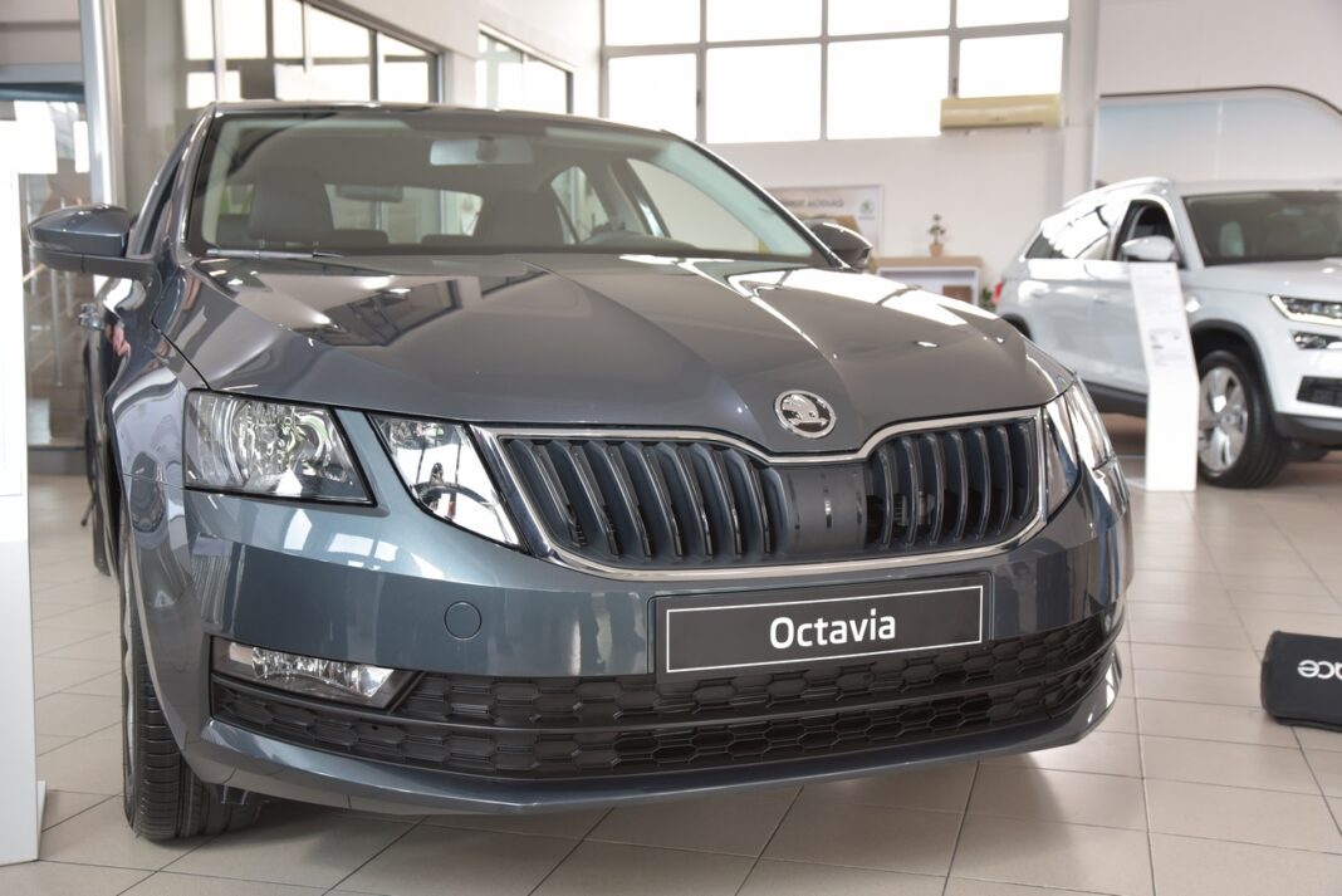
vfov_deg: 35.1
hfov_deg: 50.7
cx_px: 671
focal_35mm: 38
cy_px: 448
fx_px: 1417
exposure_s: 1/80
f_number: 5.6
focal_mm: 38
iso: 1000
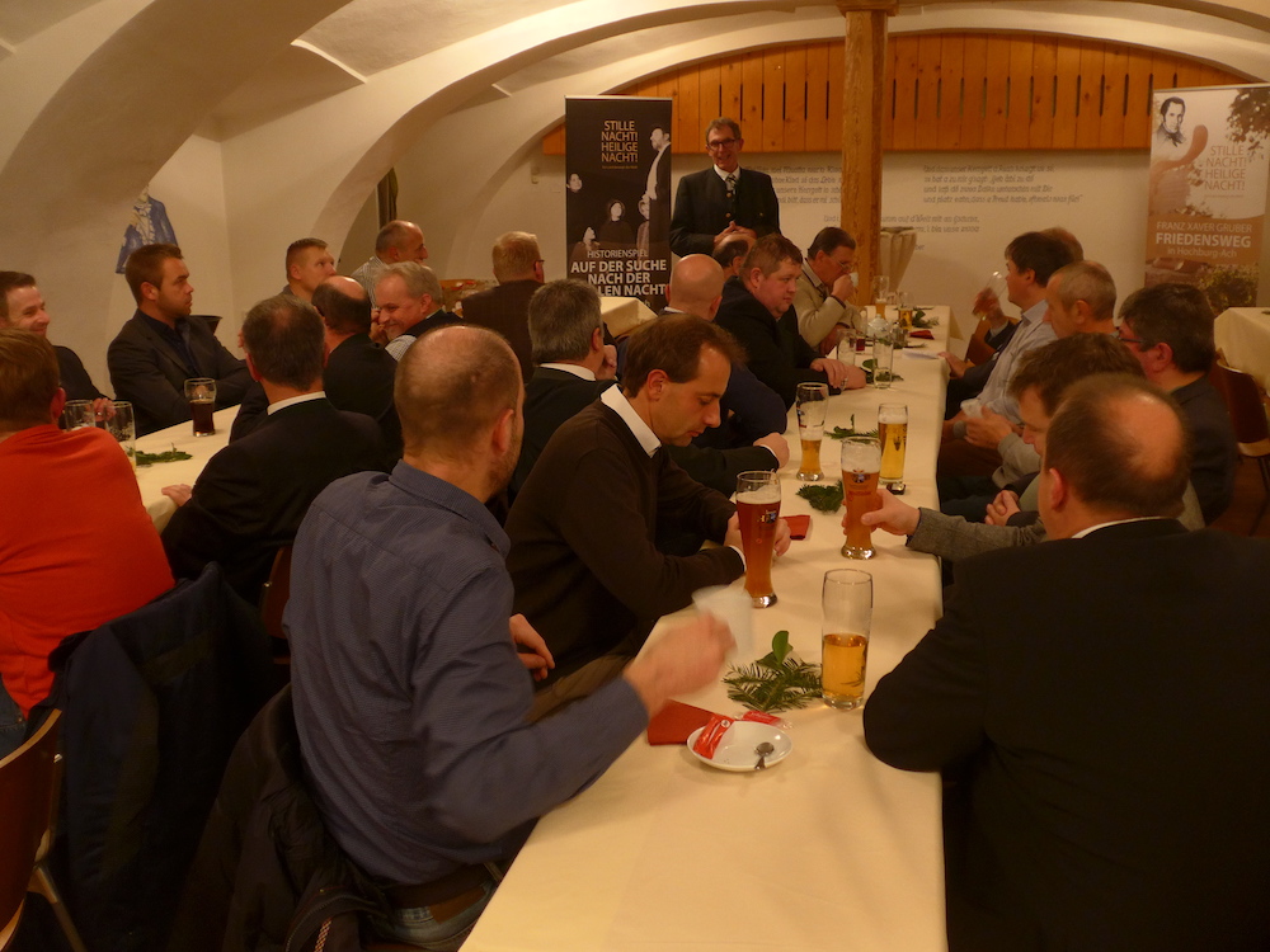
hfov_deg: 51.4
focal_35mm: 36
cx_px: 635
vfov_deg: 39.7
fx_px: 1321
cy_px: 476
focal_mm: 7.5
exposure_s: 1/15
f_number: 2.4
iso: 400
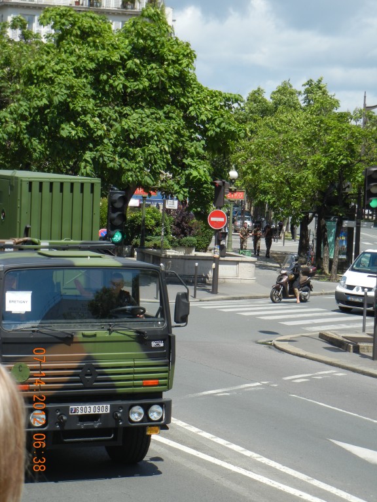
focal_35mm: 102
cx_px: 188
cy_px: 251
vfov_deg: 19.3
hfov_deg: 14.5
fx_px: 1481
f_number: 4.5
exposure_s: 1/755
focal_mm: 18.3
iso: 160
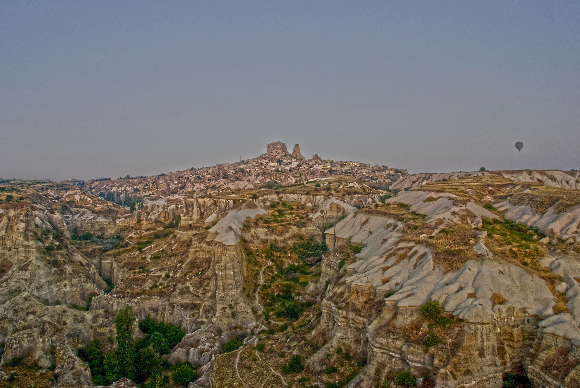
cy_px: 194
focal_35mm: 27
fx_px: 435
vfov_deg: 48.0
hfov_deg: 67.3
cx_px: 290
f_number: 11
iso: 800
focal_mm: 18
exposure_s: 1/80
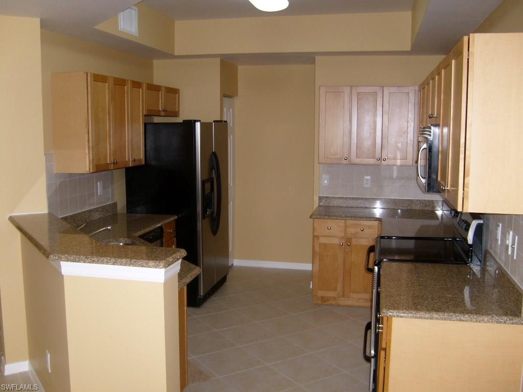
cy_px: 196
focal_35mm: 35
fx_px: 529
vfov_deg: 40.7
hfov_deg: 52.6
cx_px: 262
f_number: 2.8
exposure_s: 1/45
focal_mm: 5.8
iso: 100
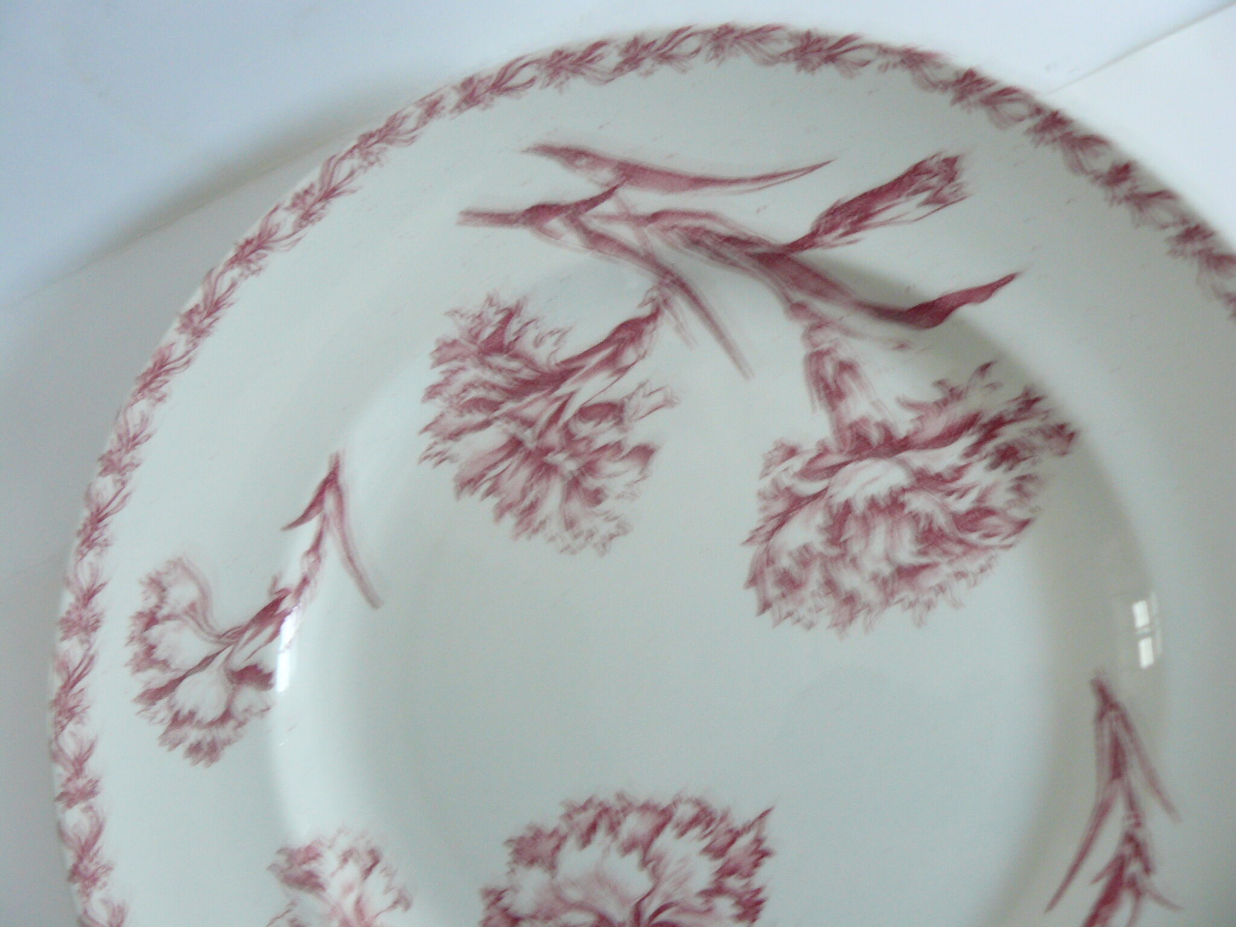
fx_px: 1285
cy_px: 464
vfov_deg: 39.7
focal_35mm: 36
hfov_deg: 51.4
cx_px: 618
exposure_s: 1/2.5
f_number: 2.8
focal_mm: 6
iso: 200
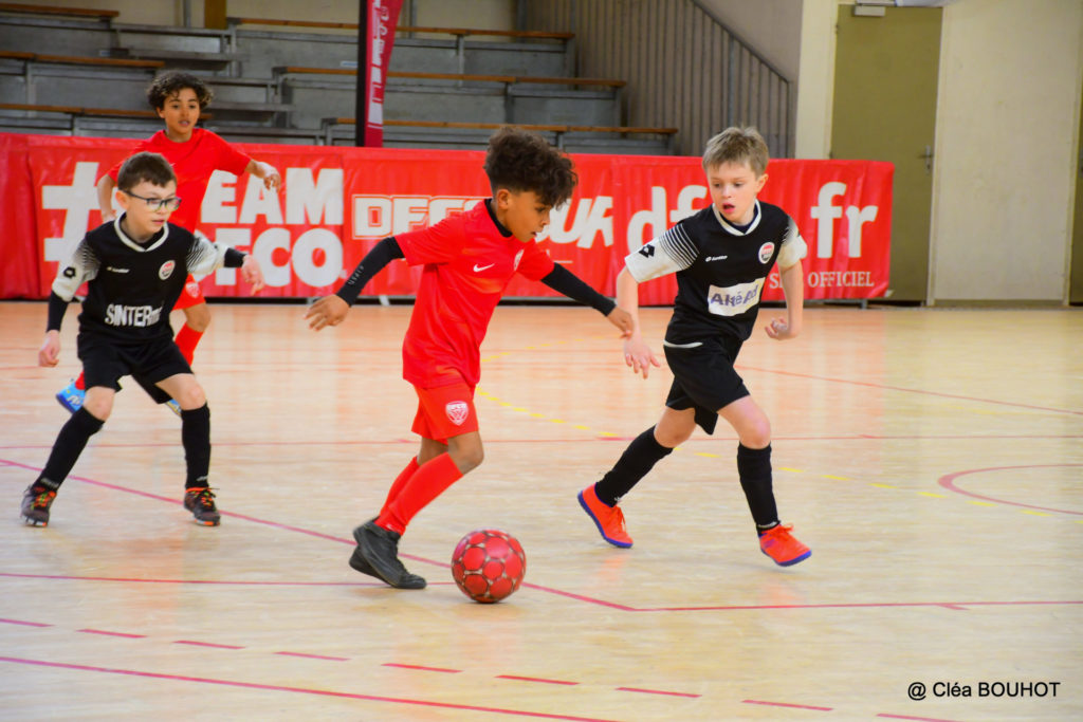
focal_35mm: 135
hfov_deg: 15.2
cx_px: 542
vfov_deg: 10.2
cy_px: 361
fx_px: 4062
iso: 720
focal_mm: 90
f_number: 5.3
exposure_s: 1/250
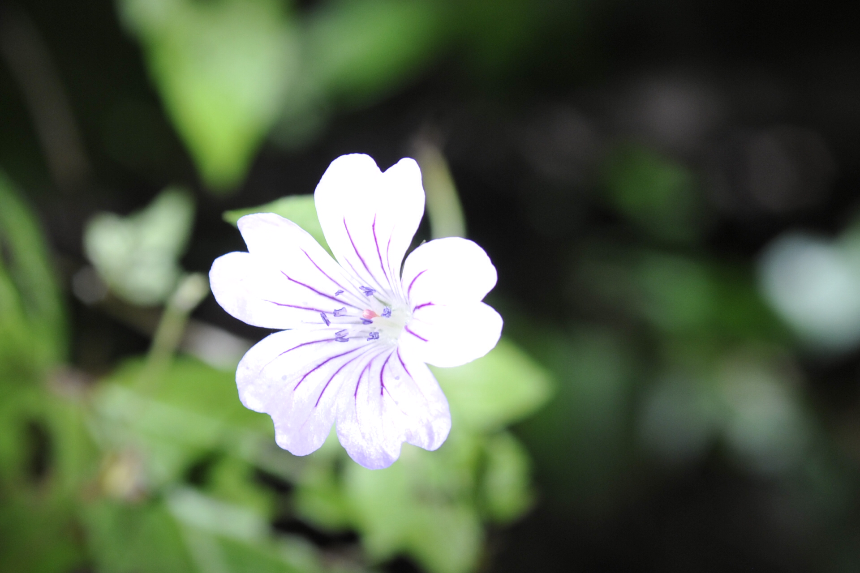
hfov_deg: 19.5
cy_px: 286
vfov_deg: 13.0
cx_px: 430
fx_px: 2508
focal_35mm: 105
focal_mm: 105
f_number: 7.1
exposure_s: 1/200
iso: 500
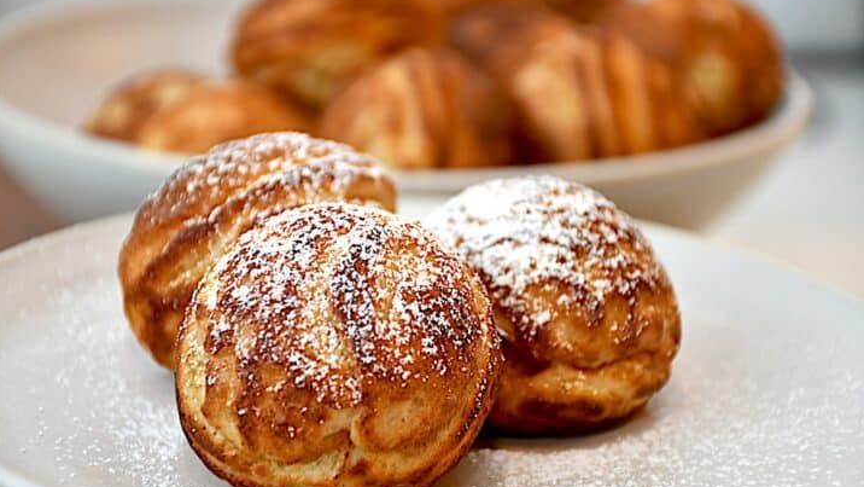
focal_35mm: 118
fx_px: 2704
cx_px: 431
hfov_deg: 18.2
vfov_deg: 10.3
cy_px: 233
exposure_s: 1/60
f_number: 5
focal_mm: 75
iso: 560
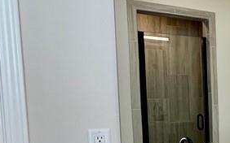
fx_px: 313
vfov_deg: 25.3
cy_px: 115
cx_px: 290
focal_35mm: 50
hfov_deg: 31.9
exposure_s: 1/120
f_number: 1.8
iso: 64
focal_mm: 1.57
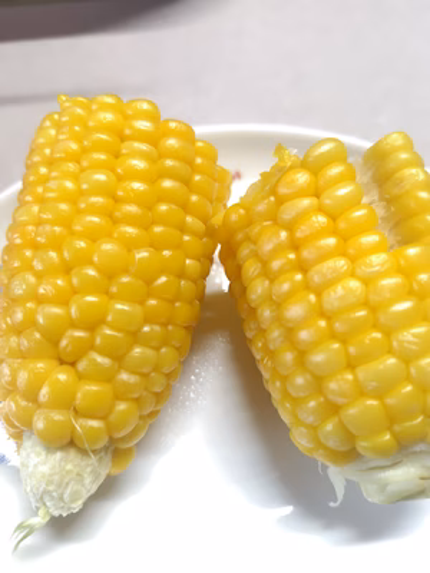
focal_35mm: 23
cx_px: 215
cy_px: 286
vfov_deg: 73.9
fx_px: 381
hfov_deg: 58.9
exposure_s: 1/50
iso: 469
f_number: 1.9
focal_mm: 5.6
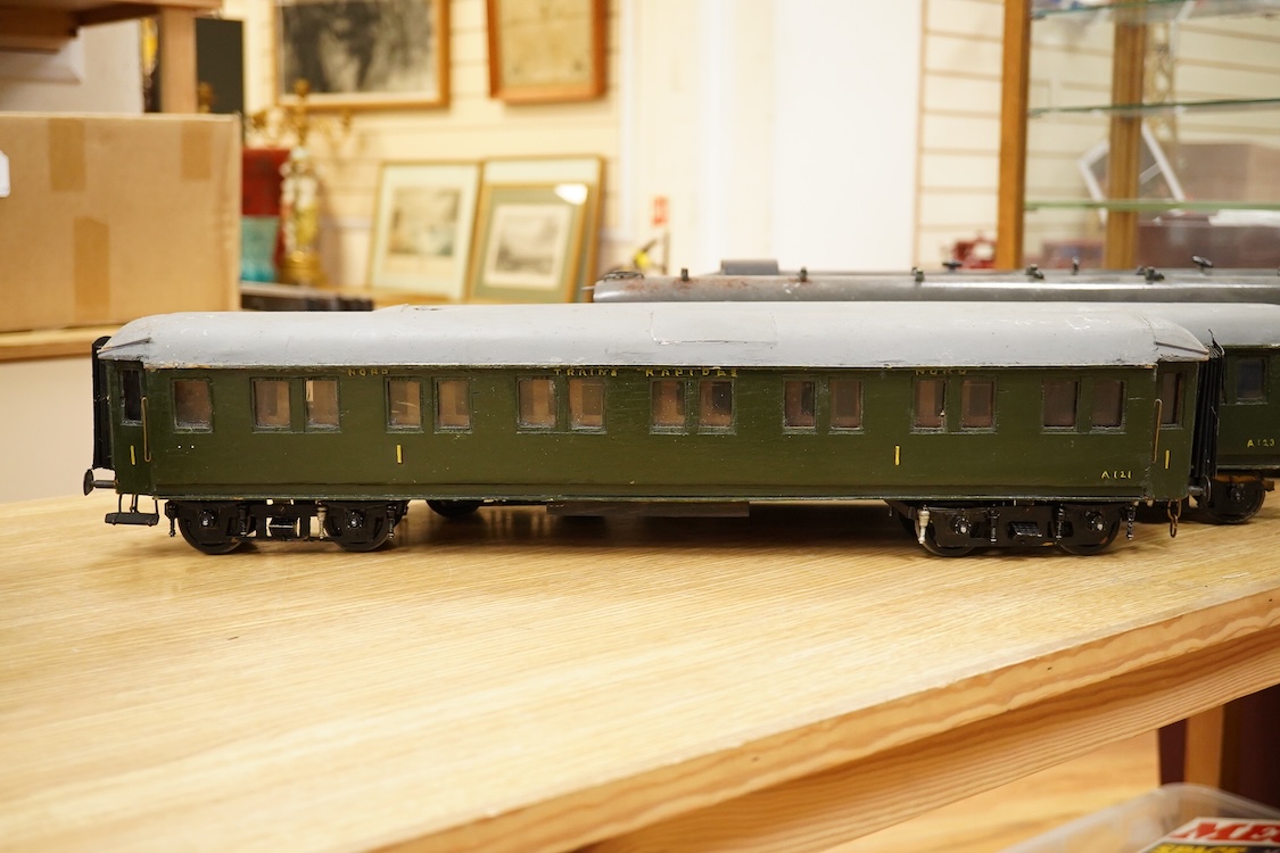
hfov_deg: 43.6
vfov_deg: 29.9
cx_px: 640
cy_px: 426
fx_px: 1600
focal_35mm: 45
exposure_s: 1/160
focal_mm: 30
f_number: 6.3
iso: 2500
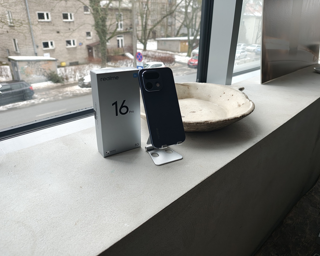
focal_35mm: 24
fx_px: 227
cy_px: 128
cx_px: 160
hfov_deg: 70.3
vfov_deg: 58.8
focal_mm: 6.57
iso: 400
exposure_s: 1/148
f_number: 1.6
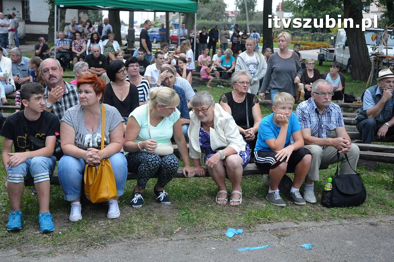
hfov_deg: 42.4
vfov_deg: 28.9
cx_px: 197
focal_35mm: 46
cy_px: 131
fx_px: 508
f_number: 5
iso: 2500
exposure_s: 1/100
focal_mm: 31
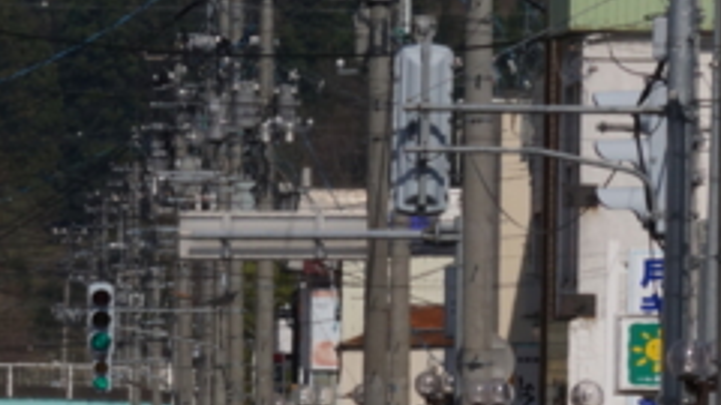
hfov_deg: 2.1
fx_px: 19997
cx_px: 21
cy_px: 586
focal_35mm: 1046
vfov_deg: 1.2
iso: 320
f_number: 25
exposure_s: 1/320
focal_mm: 200
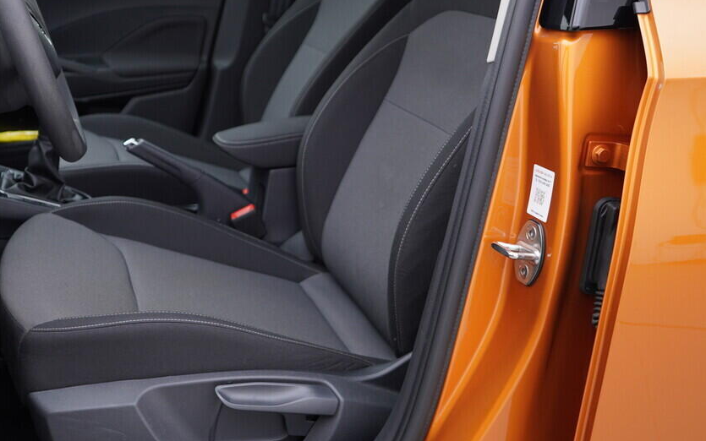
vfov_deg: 28.5
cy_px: 157
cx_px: 282
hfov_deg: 44.1
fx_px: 866
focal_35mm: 45
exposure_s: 1/40
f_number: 2.8
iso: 125
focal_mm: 24
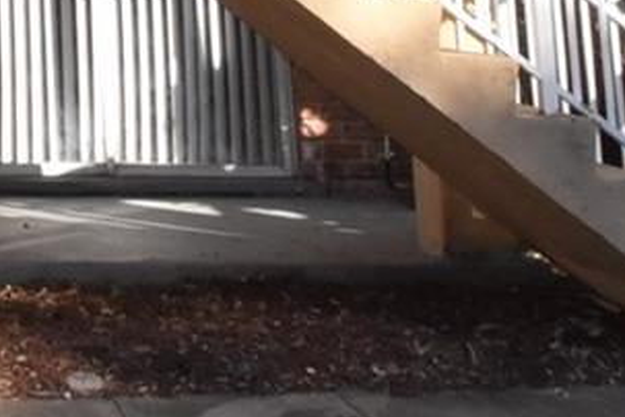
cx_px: -336
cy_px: -560
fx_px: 1927
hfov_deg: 16.6
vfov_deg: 10.7
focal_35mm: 111
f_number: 25
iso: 1600
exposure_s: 1/200
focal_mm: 14
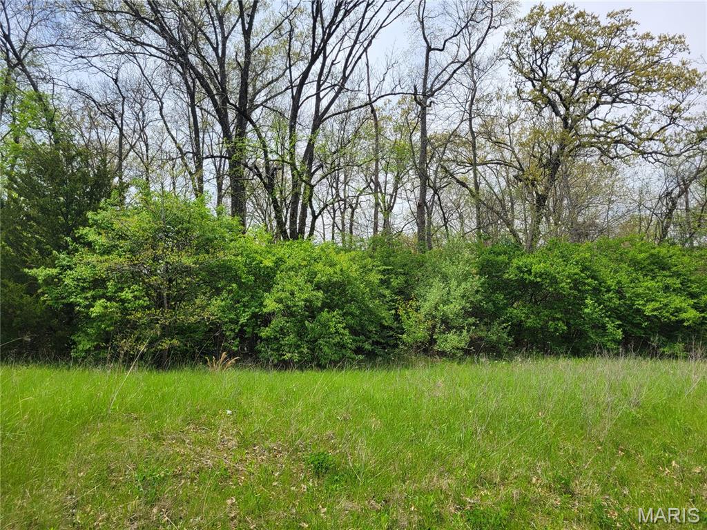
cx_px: 354
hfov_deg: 67.3
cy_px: 265
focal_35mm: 26
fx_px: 531
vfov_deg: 53.1
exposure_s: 1/2134
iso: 40
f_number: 1.8
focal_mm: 5.4
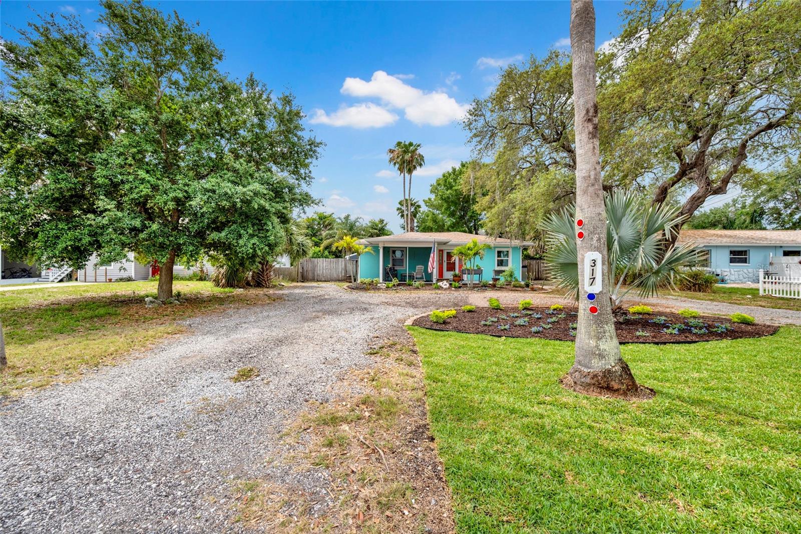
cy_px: 267
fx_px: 312
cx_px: 400
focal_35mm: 14
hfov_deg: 104.2
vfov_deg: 81.2
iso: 250
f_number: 6.3
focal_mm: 14
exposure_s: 1/1000
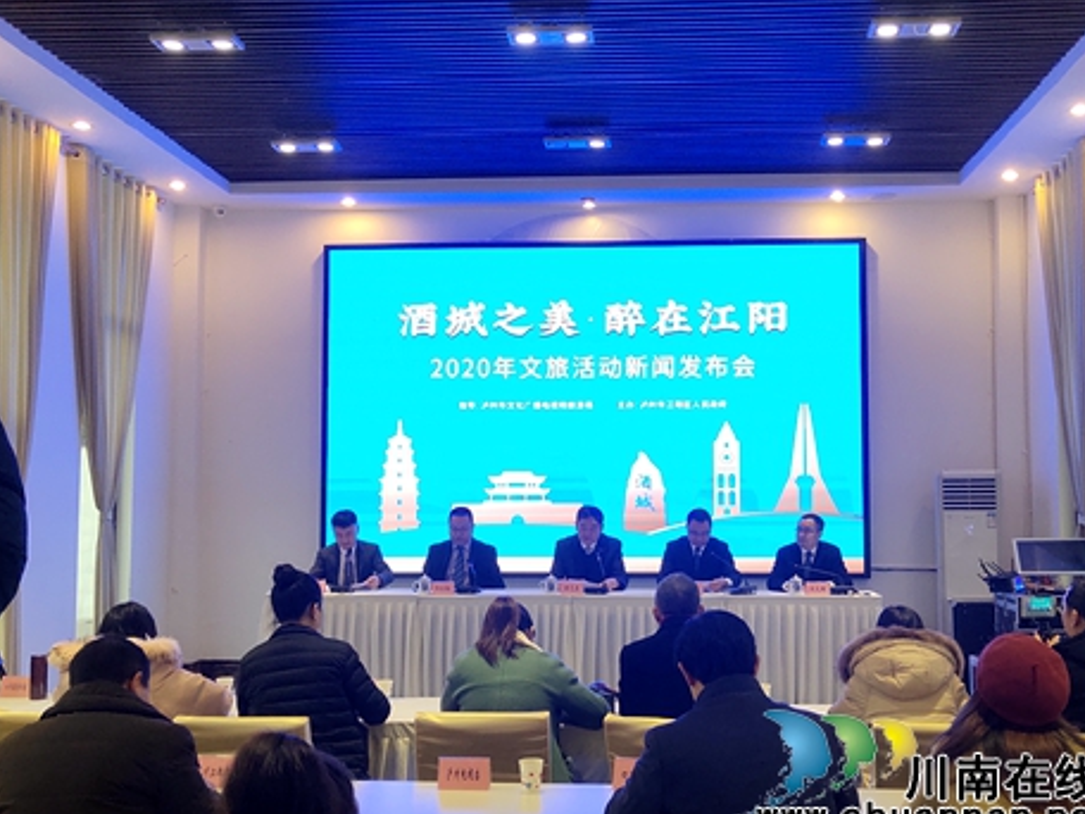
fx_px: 1410
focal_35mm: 45
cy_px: 415
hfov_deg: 42.0
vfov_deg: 32.2
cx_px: 592
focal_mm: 4.27
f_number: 1.8
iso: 211
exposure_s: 1/50
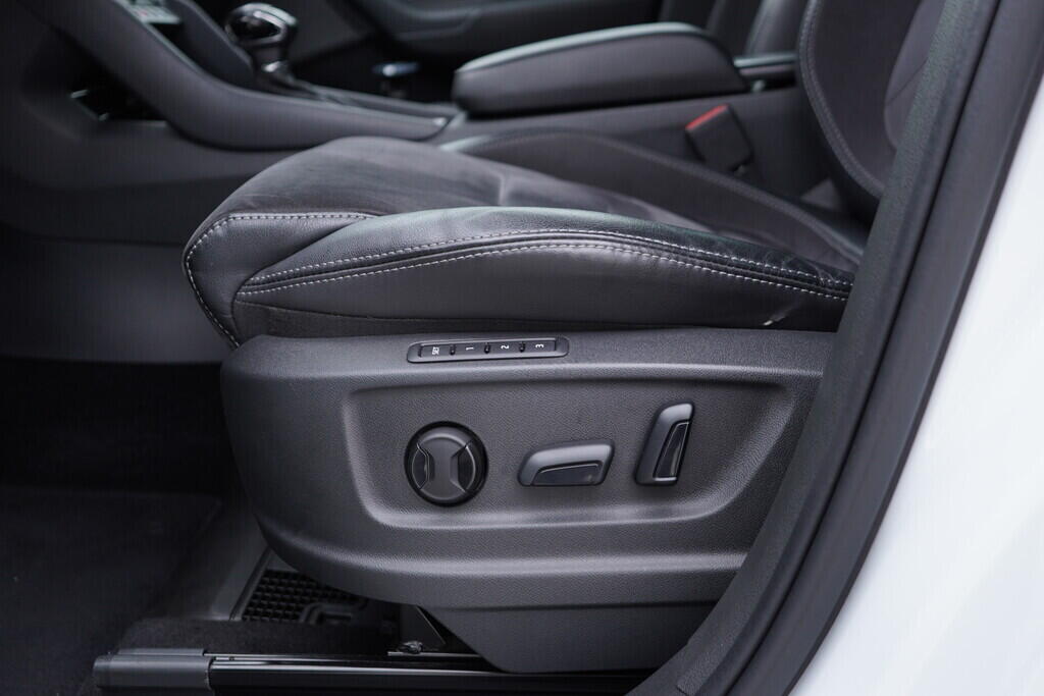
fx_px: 1044
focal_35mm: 36
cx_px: 522
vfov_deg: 36.9
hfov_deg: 53.1
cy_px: 348
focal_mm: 24
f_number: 2.8
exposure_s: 1/40
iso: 160
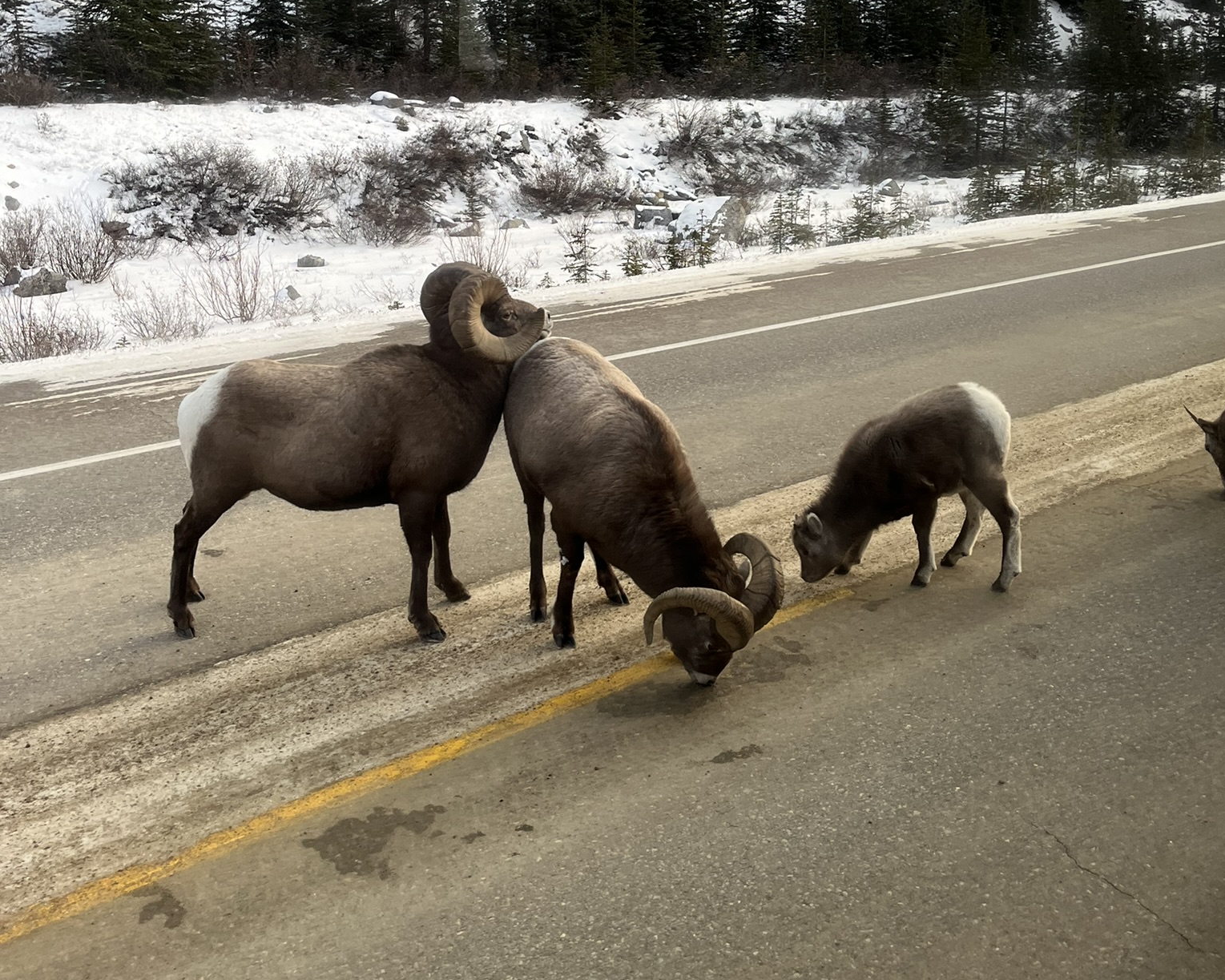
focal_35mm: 34
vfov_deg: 42.3
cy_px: 275
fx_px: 1233
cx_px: 615
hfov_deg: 52.8
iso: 100
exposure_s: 1/121
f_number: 1.6
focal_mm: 5.1
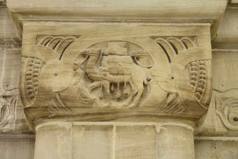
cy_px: 80
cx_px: 119
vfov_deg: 19.5
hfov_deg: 28.8
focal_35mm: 70
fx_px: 463
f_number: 4.5
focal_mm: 70
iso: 800
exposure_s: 1/30
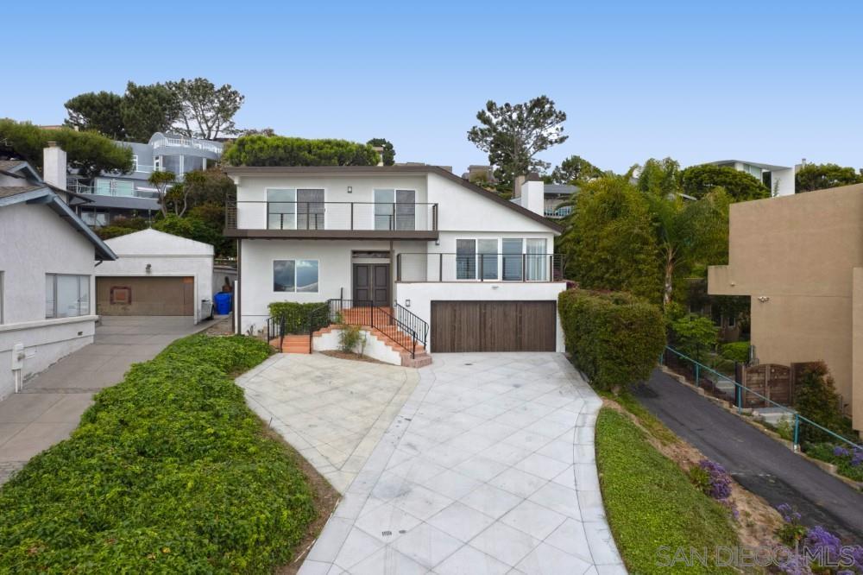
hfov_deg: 78.6
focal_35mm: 22
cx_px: 432
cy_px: 288
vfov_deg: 57.2
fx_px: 527
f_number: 2.8
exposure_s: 1/250
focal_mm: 8.38
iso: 100
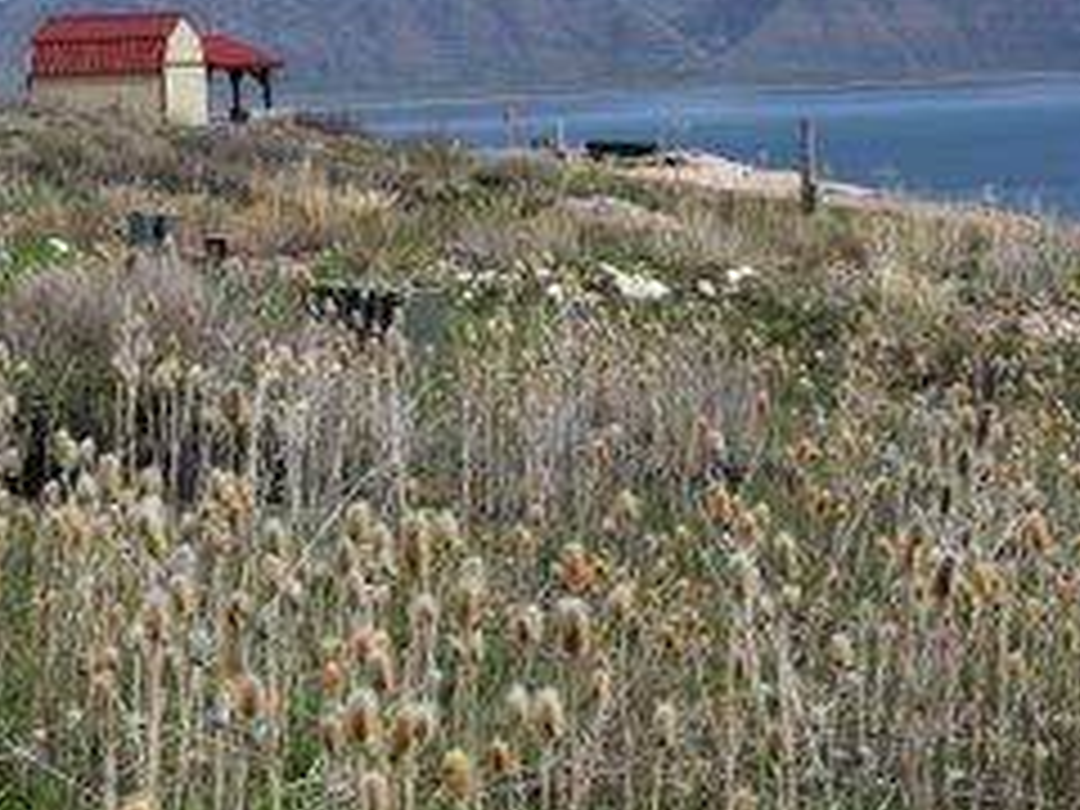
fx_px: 4805
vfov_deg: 9.6
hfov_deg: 12.7
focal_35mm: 154
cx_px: 1044
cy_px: 200
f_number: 11
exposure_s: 1/640
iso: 200
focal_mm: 40
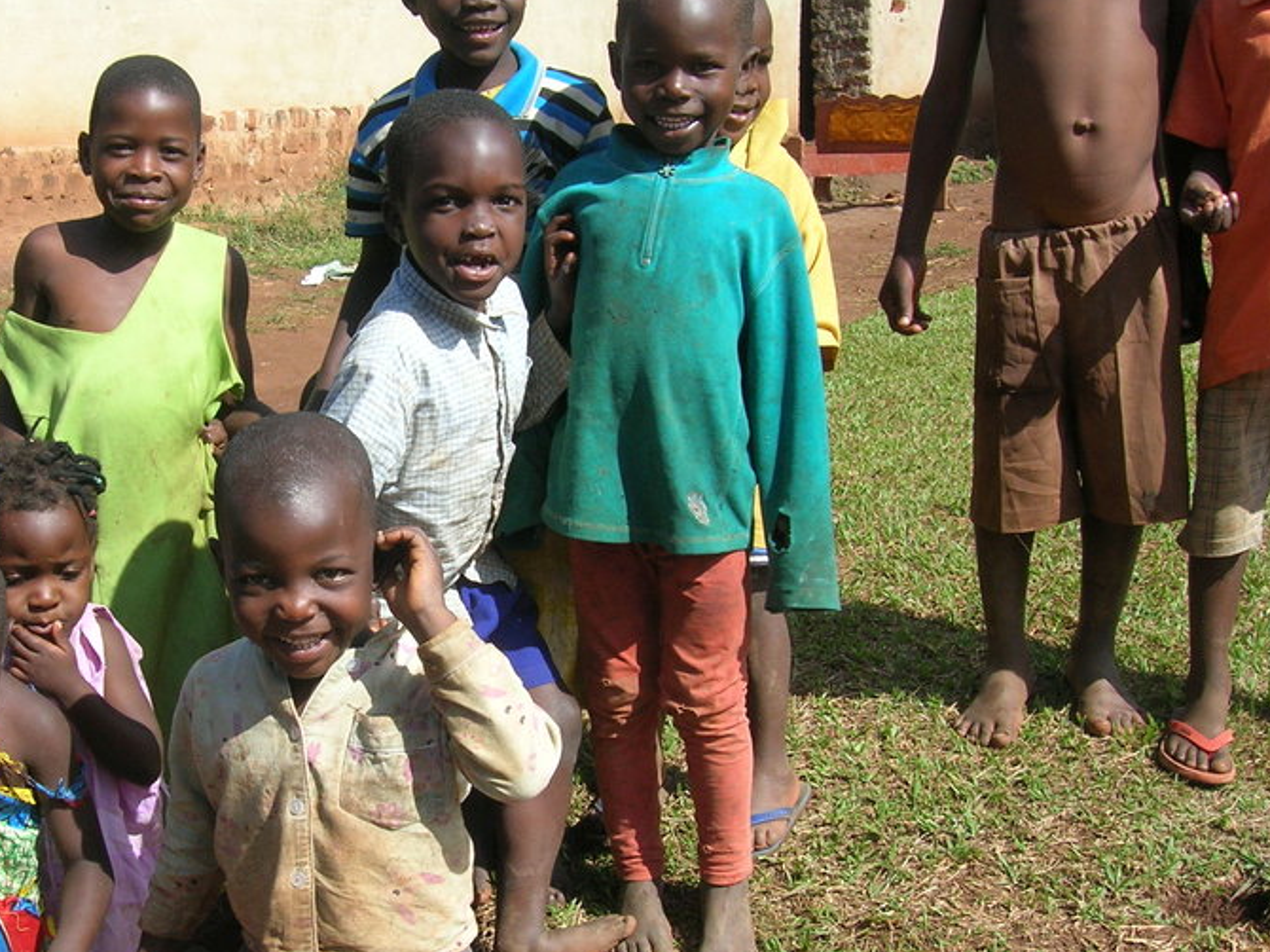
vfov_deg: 28.0
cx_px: 400
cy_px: 540
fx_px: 1907
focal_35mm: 52
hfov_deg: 36.4
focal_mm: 5.7
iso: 50
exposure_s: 1/259
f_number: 4.9
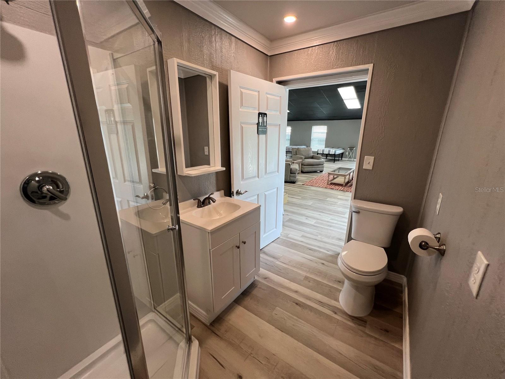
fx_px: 190
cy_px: 190
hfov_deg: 106.2
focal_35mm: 13
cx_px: 252
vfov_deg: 89.9
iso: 100
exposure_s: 1/125
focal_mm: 1.57
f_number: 1.8
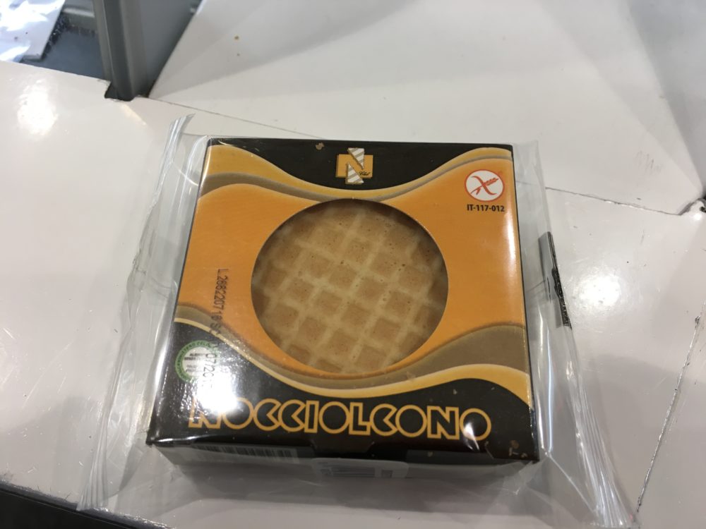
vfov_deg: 48.2
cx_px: 353
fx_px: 591
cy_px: 264
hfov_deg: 61.7
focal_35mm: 29
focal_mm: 4.15
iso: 25
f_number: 2.2
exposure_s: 1/33
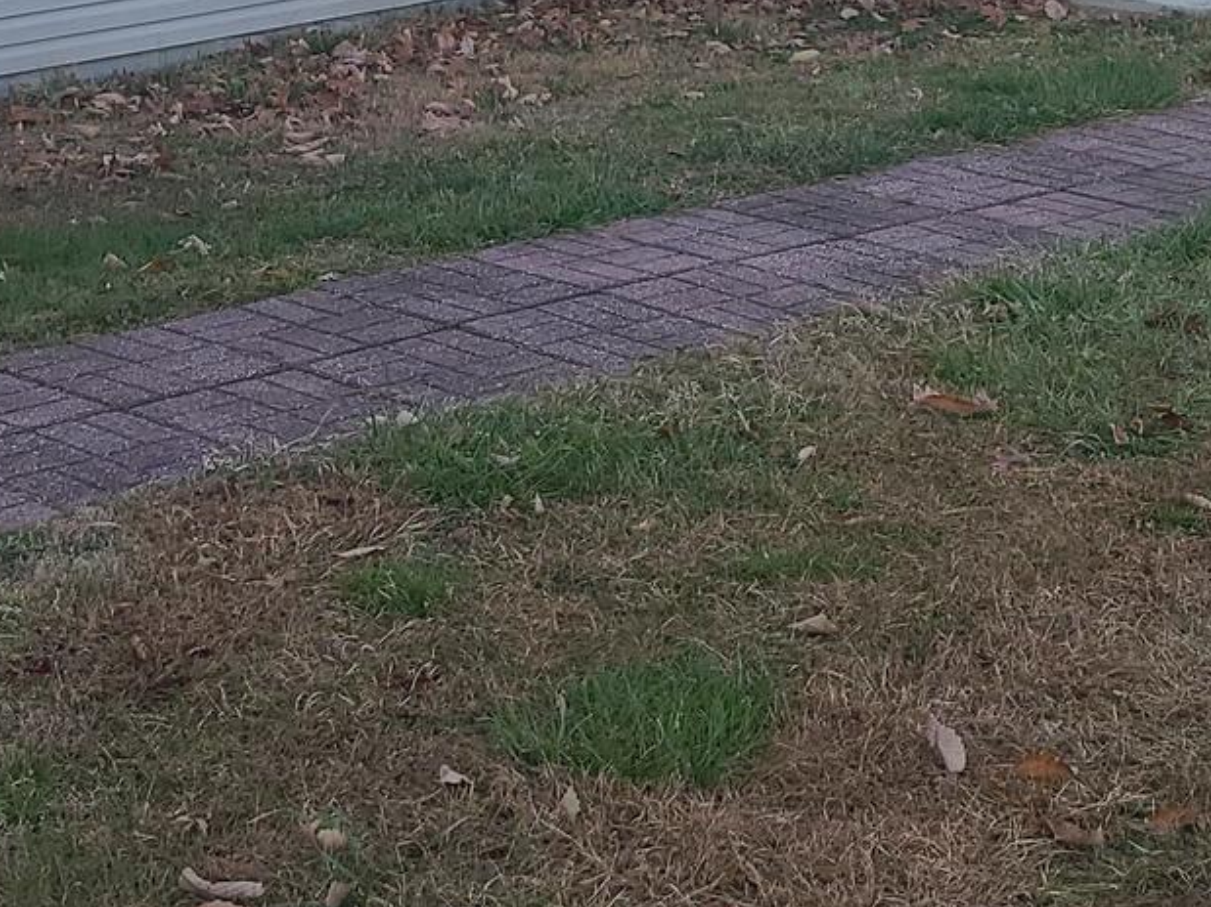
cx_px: 254
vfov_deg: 16.0
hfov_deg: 22.5
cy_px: -387
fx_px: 3008
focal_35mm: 86
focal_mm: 5.4
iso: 40
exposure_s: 1/154
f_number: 1.8
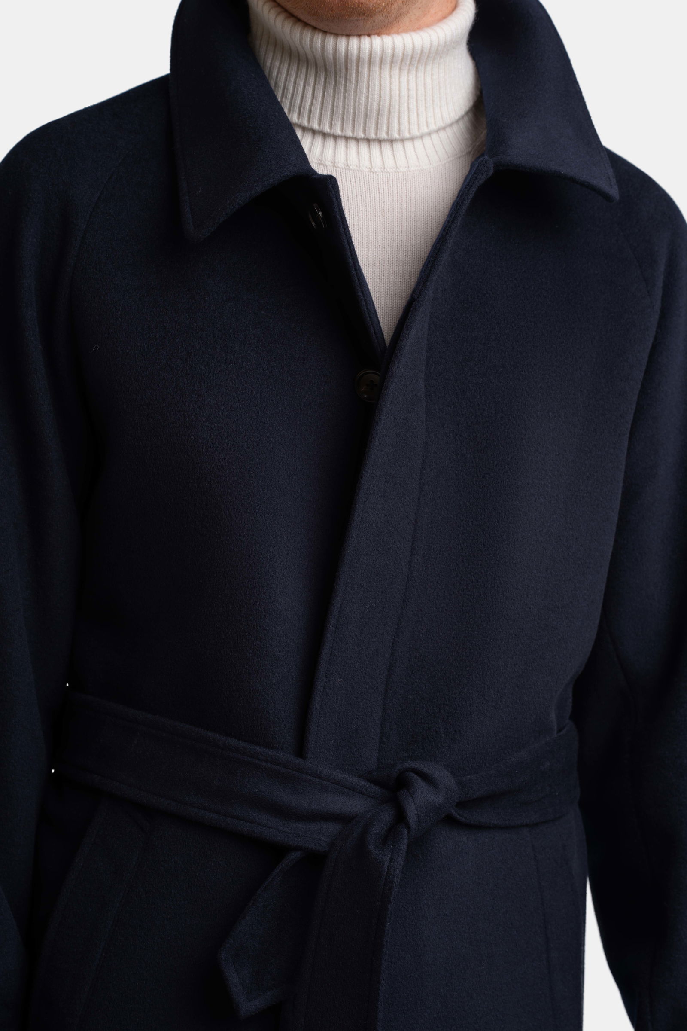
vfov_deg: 24.8
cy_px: 516
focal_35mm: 82
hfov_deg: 16.7
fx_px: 2347
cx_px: 344
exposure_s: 1/125
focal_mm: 82
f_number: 8
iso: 100
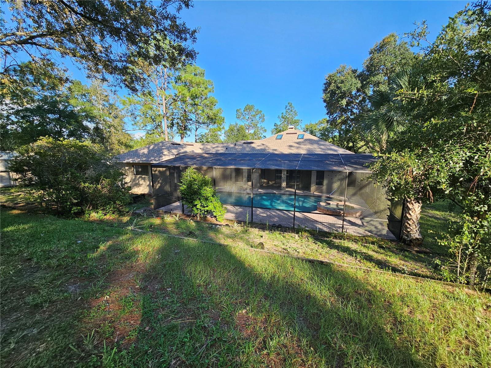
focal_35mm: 13
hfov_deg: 106.2
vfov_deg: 89.9
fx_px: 184
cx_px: 246
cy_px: 184
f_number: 2.2
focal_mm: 2.2
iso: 50
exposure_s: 1/688
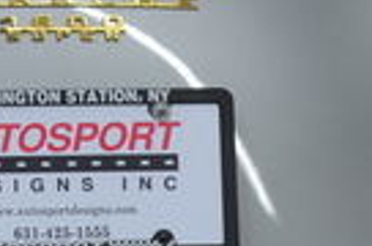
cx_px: 57
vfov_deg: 6.7
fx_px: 2103
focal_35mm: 204
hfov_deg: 10.1
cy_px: 52
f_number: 4.5
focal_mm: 24
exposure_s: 1/80
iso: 400
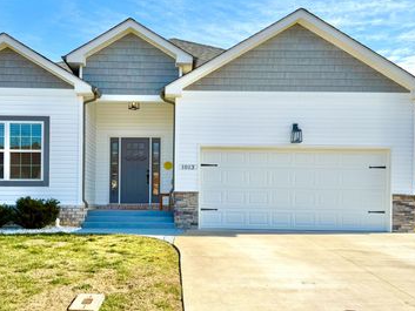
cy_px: 138
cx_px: 176
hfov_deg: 53.7
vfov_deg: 41.8
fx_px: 408
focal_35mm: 34
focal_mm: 6.76
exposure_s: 1/5319
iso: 80
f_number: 1.78
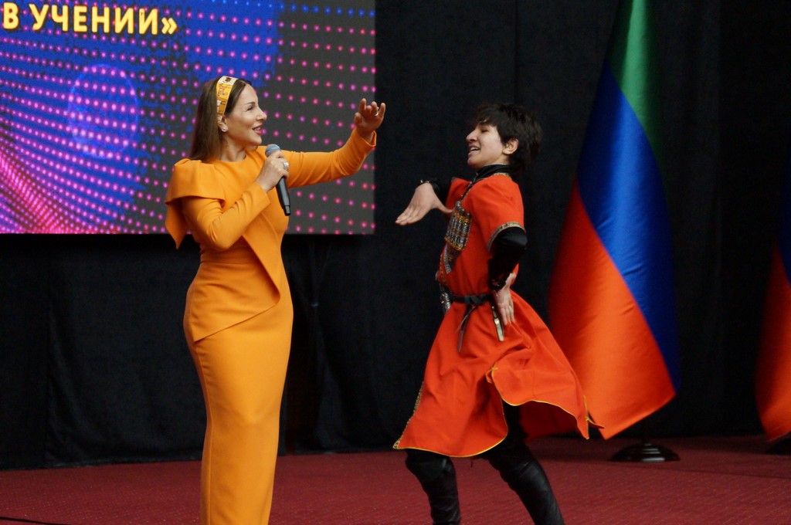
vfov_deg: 7.6
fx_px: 3950
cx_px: 396
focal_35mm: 180
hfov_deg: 11.4
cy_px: 262
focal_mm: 120
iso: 3200
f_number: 4.5
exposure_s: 1/200
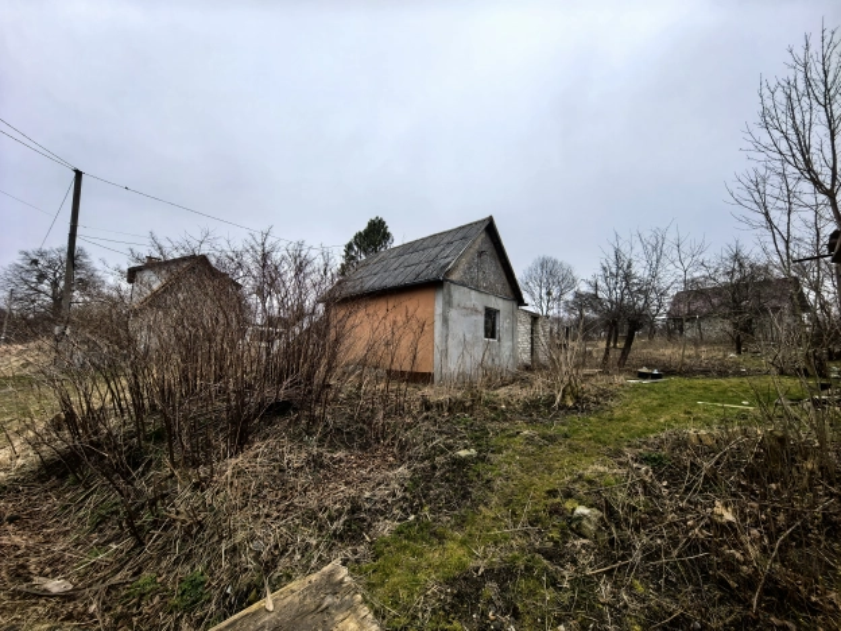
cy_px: 316
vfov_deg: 89.9
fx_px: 316
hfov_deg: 106.2
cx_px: 420
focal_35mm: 13
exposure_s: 1/691
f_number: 2.2
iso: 50
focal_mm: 1.76
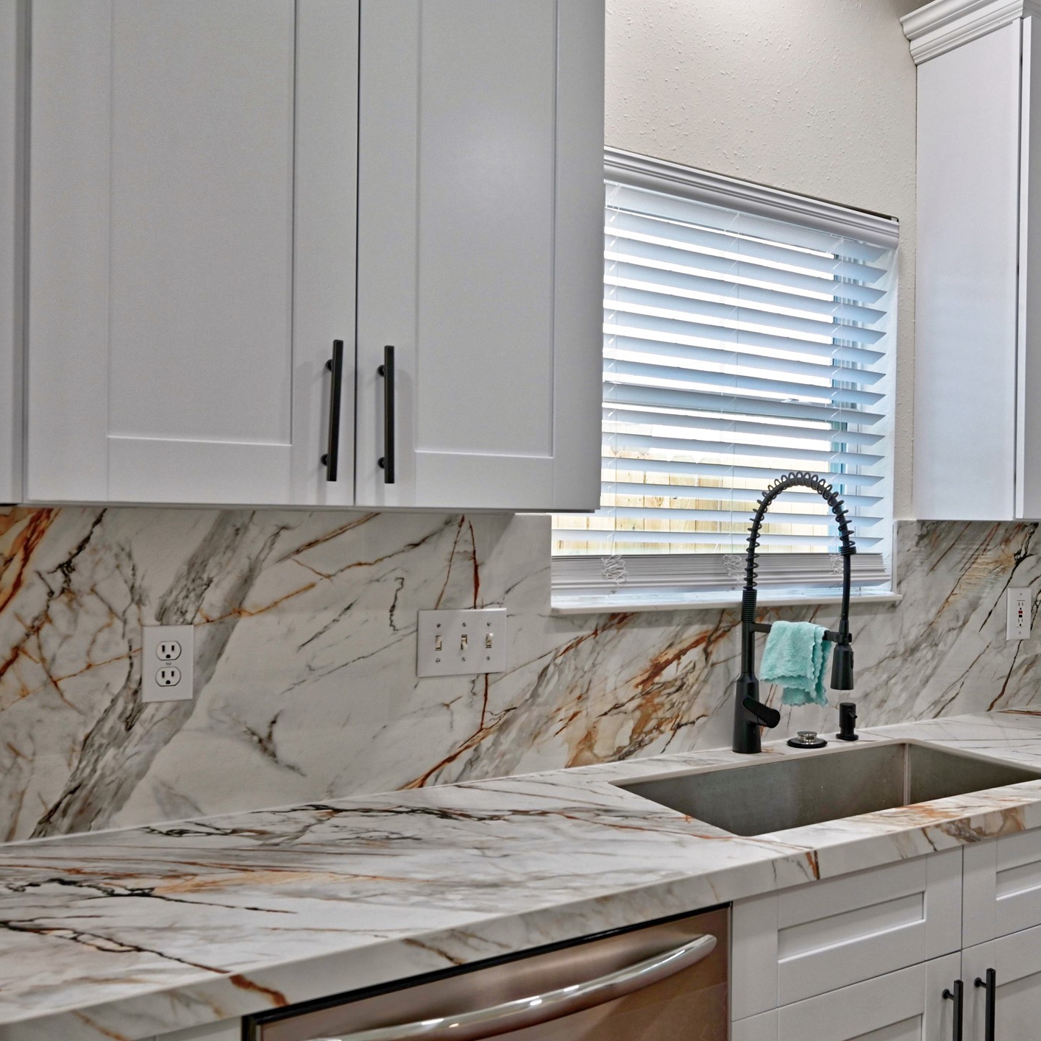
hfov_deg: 51.5
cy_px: 525
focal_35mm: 31
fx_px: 1043
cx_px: 736
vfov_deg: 53.0
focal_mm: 23.5
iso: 400
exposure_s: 1/60
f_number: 8
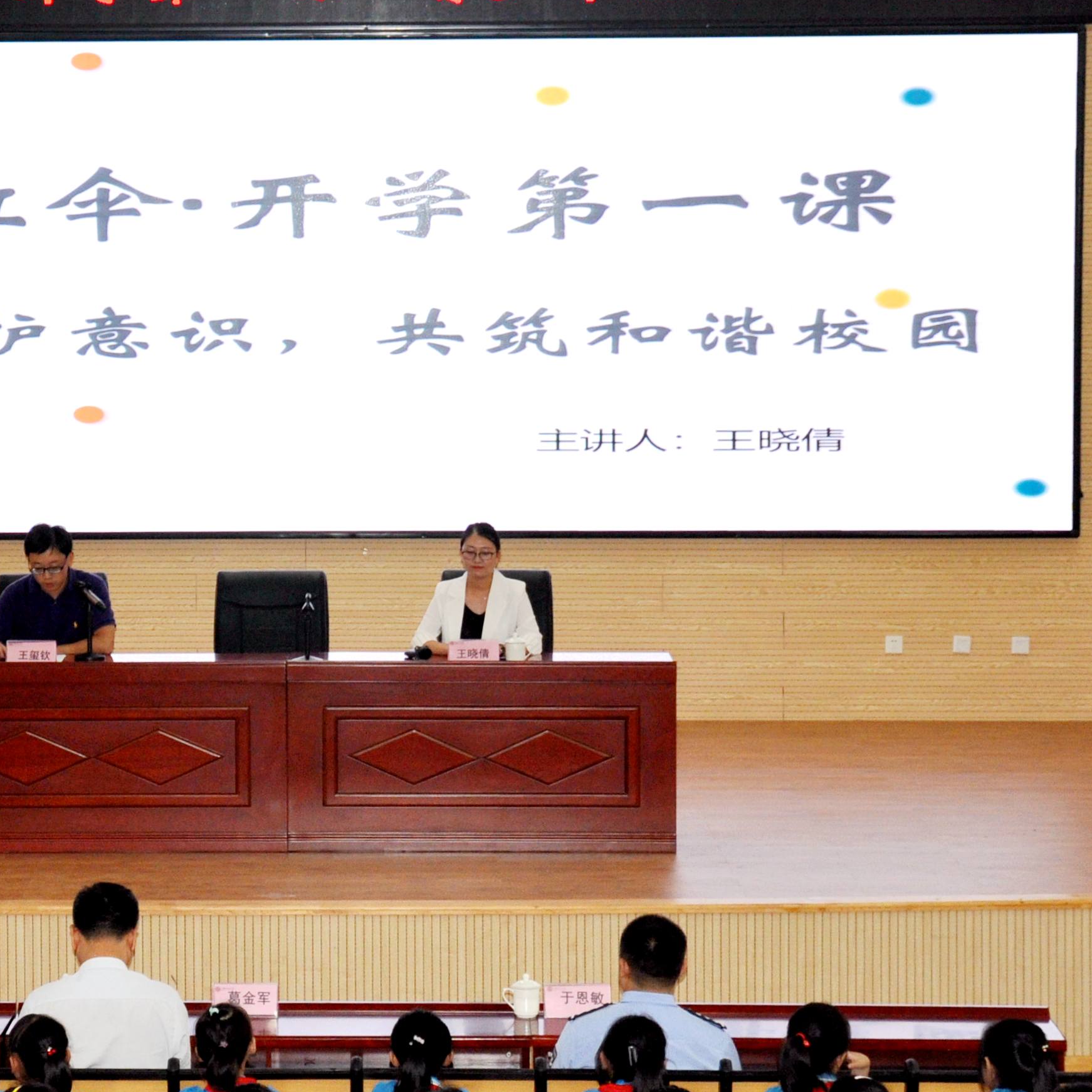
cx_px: 291
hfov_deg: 15.0
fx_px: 4140
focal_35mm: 116
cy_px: 423
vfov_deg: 15.0
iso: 560
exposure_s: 1/125
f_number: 4.5
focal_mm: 38
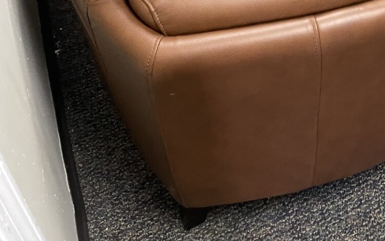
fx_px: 619
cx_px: 304
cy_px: -165
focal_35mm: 59
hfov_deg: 33.6
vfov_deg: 18.3
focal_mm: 4.2
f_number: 1.6
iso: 320
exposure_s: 1/60
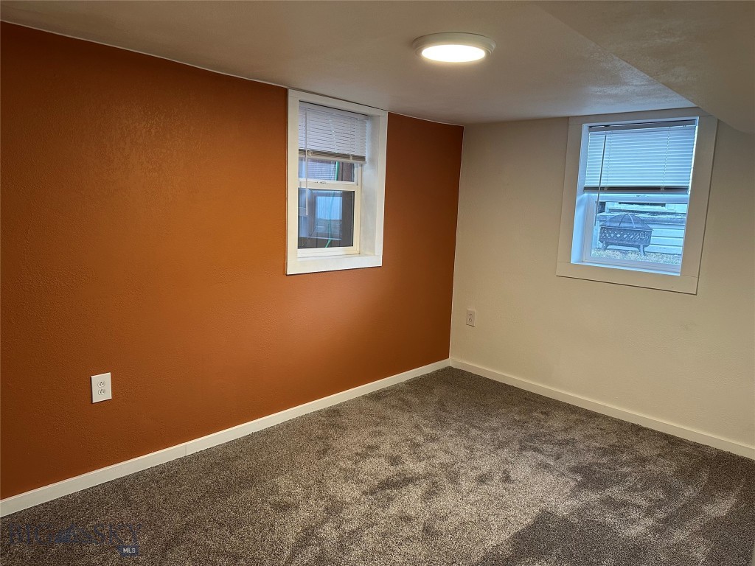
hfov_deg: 71.6
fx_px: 523
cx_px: 378
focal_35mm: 24
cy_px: 283
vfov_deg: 56.8
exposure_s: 1/60
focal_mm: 6.86
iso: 200
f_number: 1.78
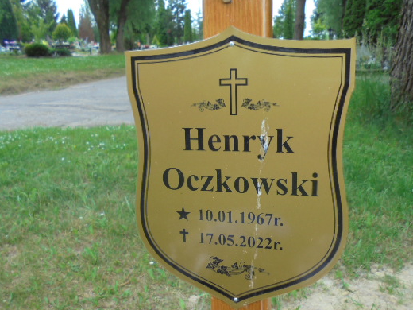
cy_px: 188
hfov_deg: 56.7
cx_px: 230
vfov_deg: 43.9
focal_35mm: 32
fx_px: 382
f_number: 3.5
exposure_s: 1/250
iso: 100
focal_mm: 4.6
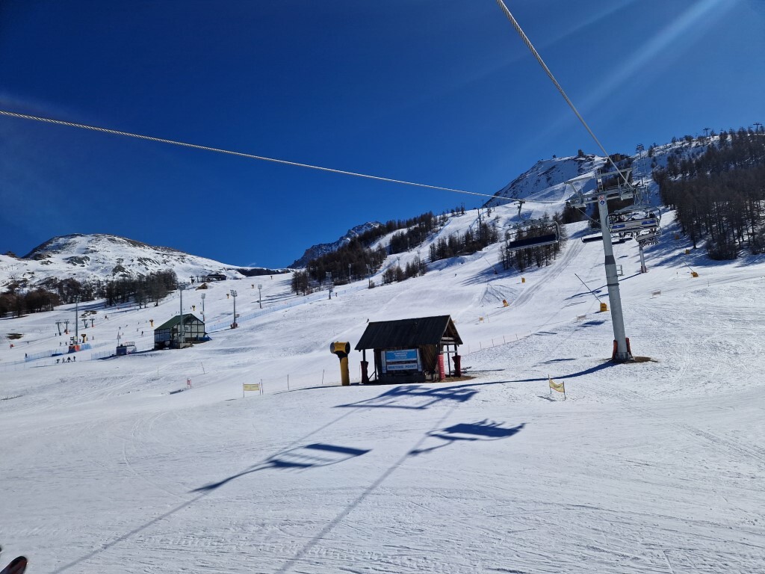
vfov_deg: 58.9
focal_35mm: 23
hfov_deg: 73.9
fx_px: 508
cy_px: 287
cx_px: 382
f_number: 1.8
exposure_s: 1/6864
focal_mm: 5.4
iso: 50
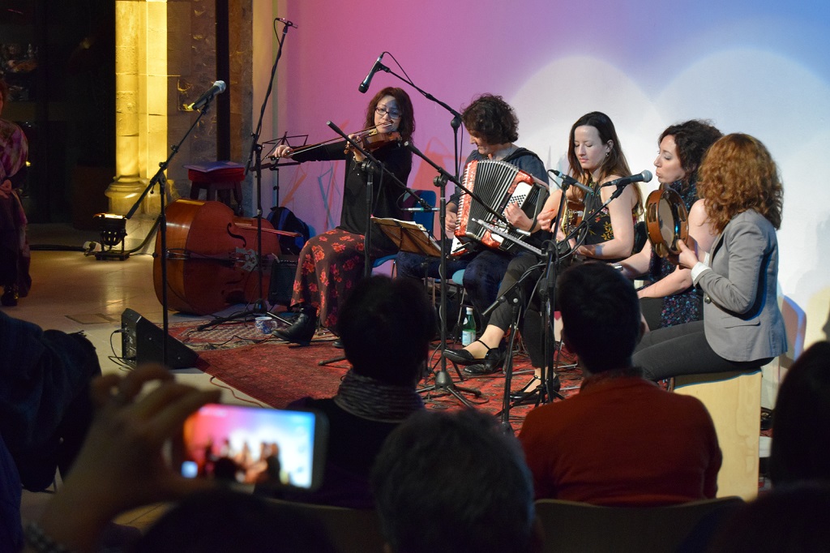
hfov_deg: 24.6
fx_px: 1901
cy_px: 276
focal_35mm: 82
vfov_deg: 16.5
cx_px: 415
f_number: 5.6
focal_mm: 55
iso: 3600
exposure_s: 1/60
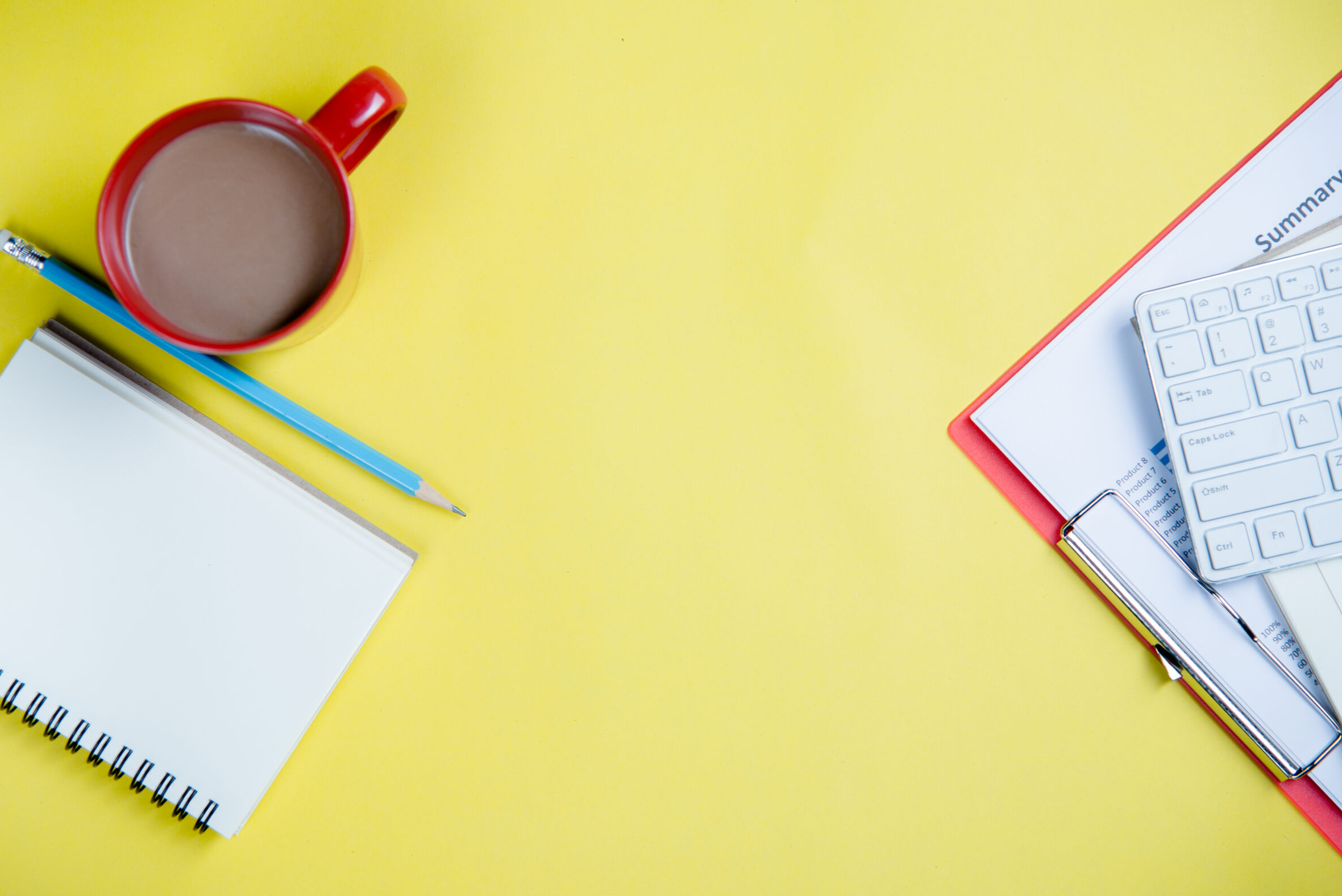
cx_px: 663
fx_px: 3841
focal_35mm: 103
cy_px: 442
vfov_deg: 13.3
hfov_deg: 19.8
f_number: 4.5
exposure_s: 1/125
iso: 100
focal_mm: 95
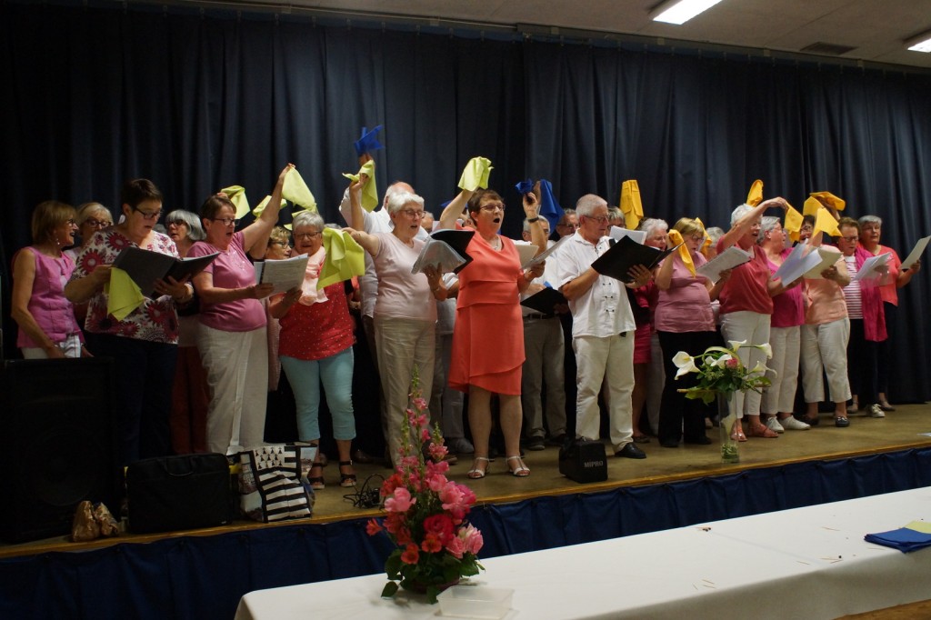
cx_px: 466
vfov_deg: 39.9
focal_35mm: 33
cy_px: 310
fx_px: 853
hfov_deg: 57.2
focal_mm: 22
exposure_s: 1/100
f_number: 4
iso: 1600
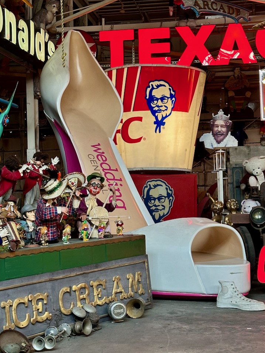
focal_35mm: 64
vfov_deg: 30.3
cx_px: 166
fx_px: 653
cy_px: 168
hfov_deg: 22.9
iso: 250
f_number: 1.78
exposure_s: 1/60
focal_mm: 6.86
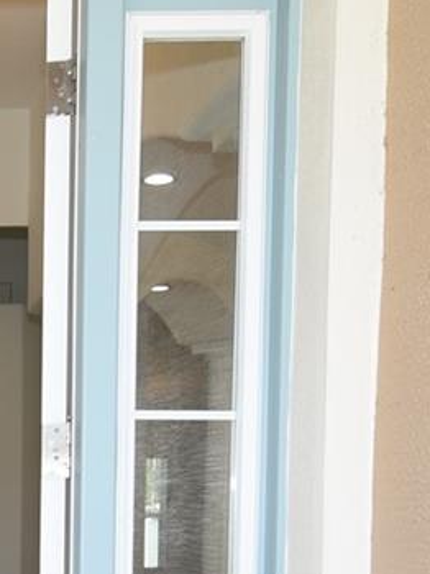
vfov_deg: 27.6
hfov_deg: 19.6
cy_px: 581
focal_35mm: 66
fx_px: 1094
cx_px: -197
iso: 100
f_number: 4.5
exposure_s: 1/80
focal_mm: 10
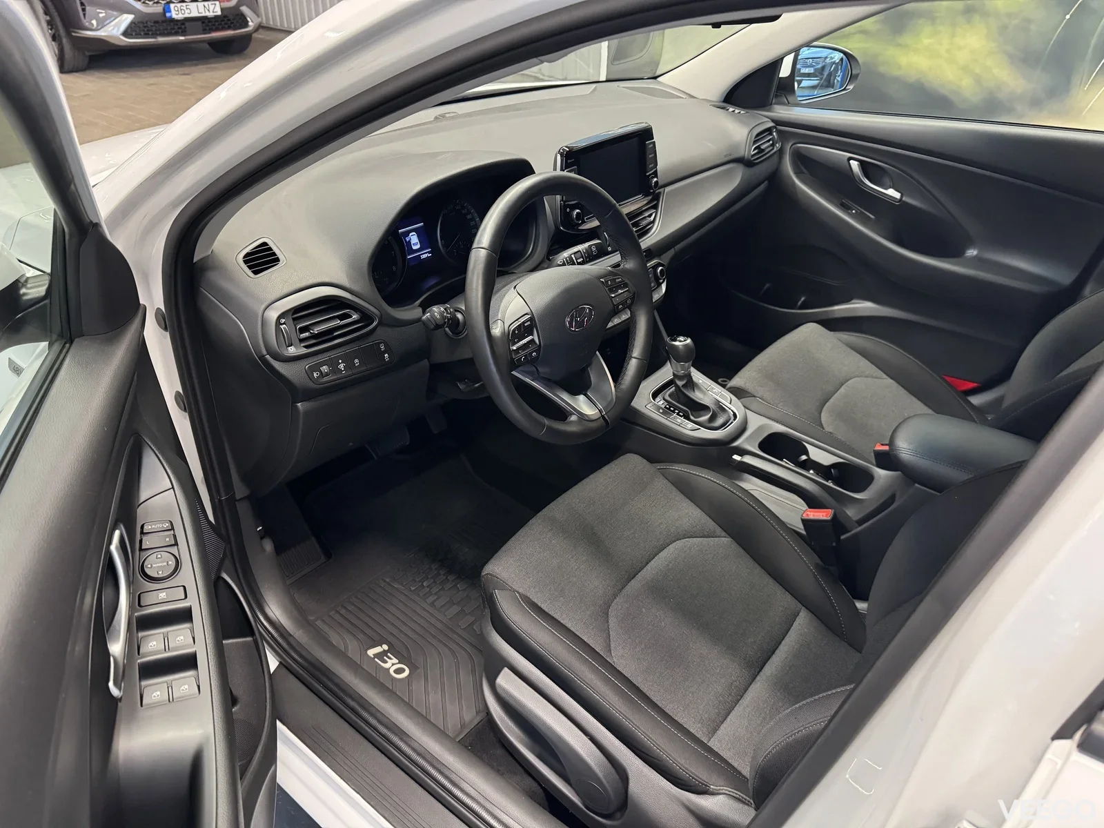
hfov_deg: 71.6
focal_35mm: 24
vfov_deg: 56.8
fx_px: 765
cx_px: 552
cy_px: 414
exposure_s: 1/60
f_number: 1.78
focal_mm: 6.76
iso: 800
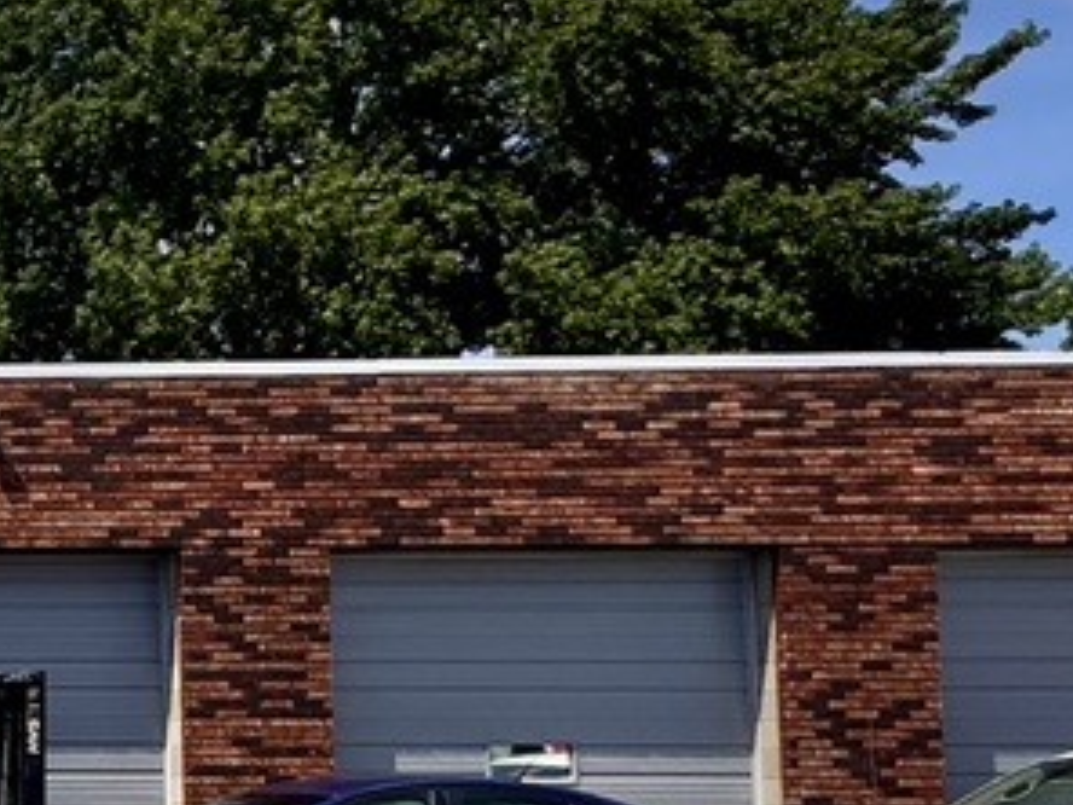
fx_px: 2108
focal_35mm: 68
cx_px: -863
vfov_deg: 21.3
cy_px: 656
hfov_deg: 20.3
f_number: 2.2
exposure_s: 1/2415
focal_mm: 2.22
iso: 50
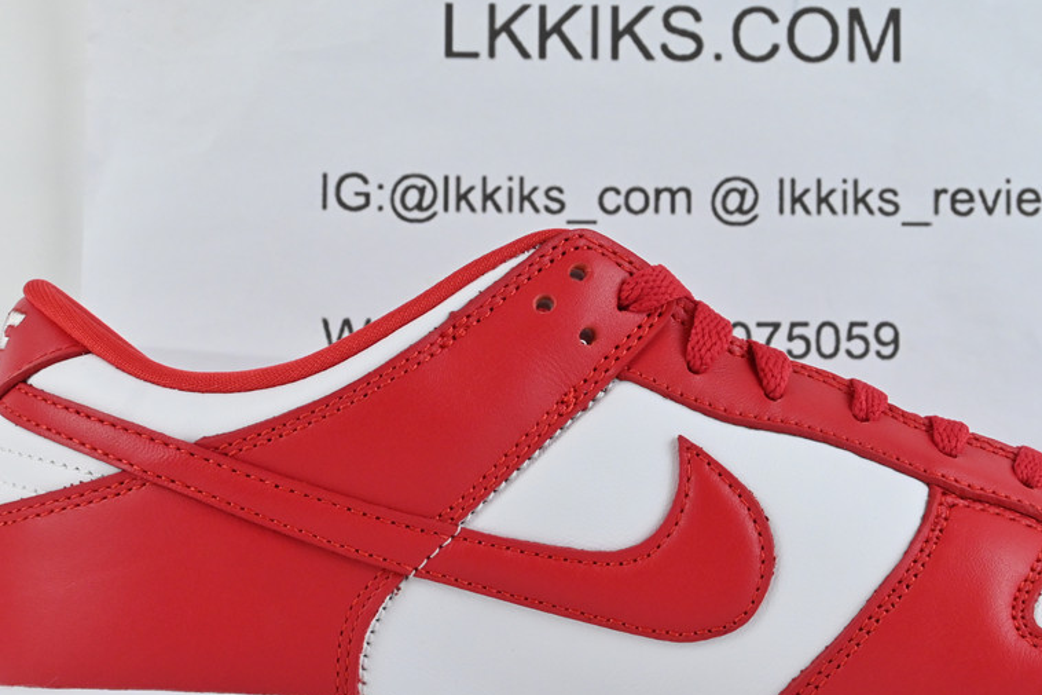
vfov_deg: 14.3
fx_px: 2749
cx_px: 693
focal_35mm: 95
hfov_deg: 21.4
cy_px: 504
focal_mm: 40
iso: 1000
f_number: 10
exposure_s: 1/100
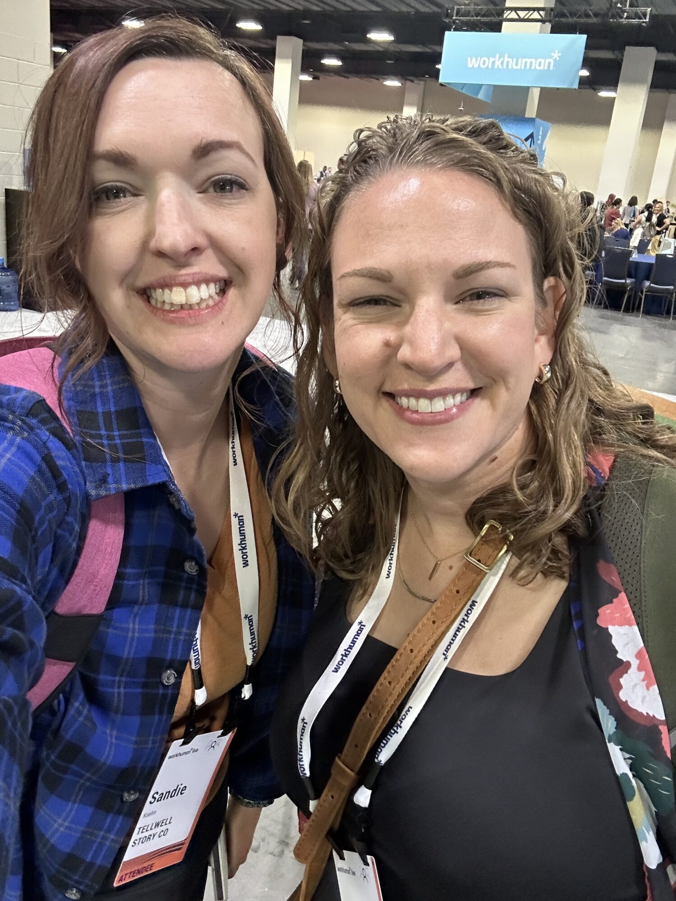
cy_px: 450
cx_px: 338
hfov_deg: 46.8
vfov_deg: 60.0
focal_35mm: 30
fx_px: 781
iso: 200
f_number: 1.9
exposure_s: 1/60
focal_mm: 2.69
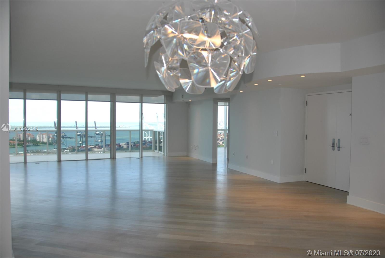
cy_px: 129
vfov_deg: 48.0
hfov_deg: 67.3
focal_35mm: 27
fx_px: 289
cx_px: 192
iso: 100
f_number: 3.5
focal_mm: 18
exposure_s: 1/125
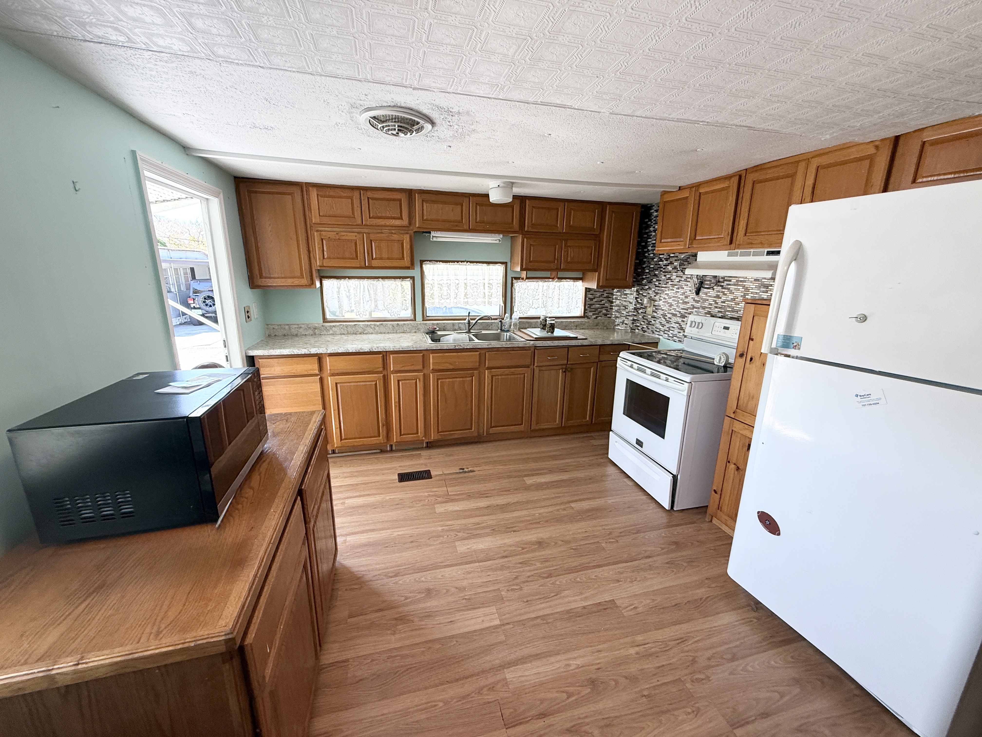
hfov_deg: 102.1
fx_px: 397
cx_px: 491
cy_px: 368
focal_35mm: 14
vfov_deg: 85.7
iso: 160
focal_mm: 2.22
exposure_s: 1/120
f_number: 2.2
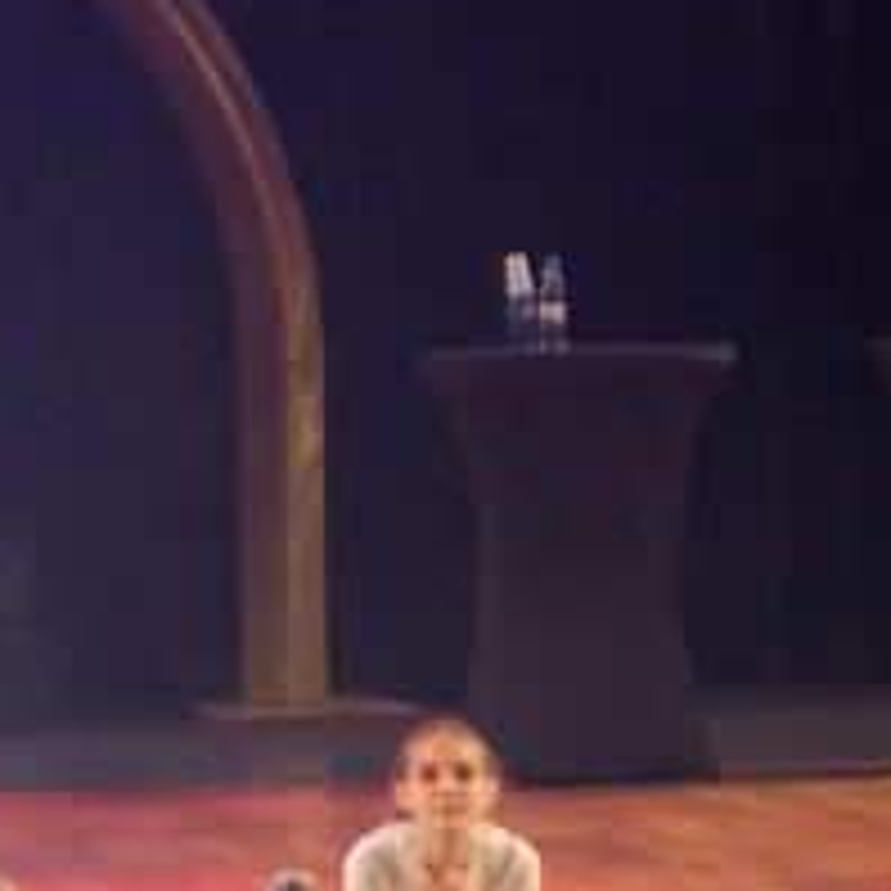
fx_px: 9464
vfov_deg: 5.4
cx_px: 1148
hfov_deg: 5.4
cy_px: 727
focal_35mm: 325
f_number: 2.8
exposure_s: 1/80
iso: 500
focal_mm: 17.4
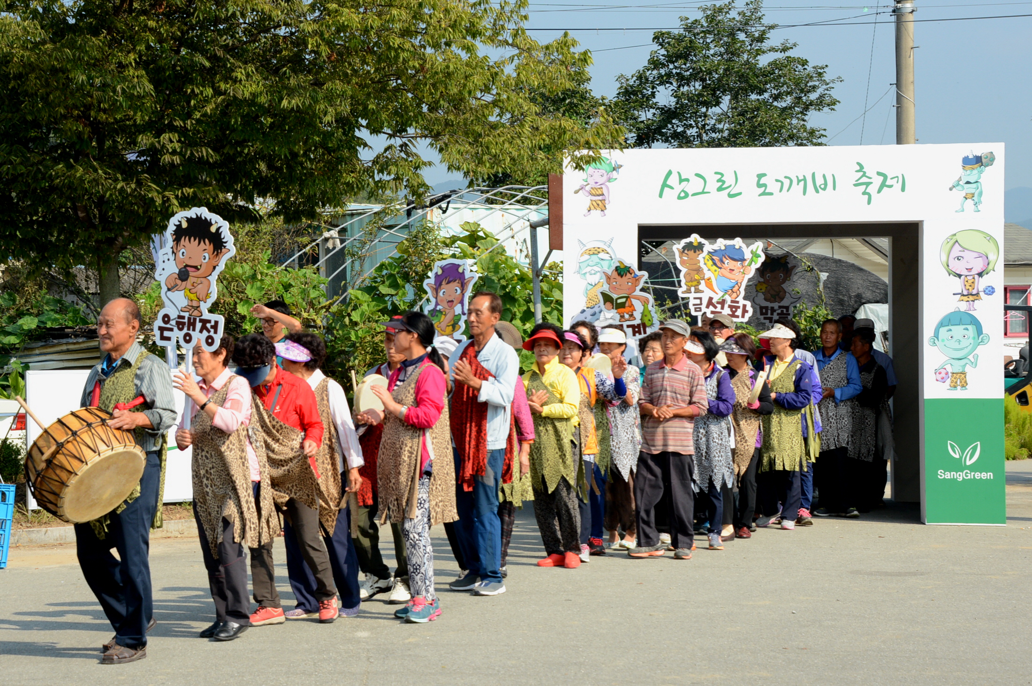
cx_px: 516
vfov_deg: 15.2
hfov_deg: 22.6
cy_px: 343
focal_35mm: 90
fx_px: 2578
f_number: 11
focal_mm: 90
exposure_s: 1/500
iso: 800
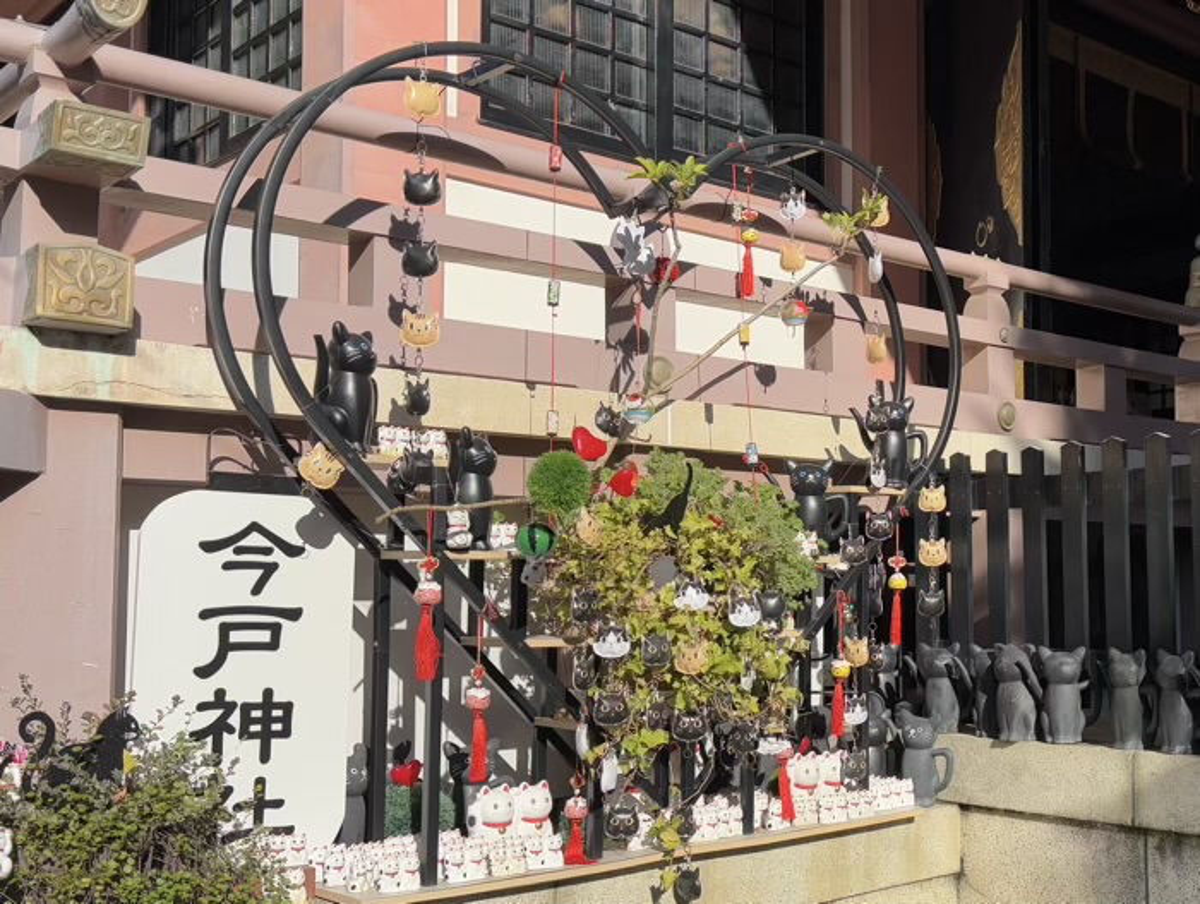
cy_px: 452
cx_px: 600
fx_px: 903
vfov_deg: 53.2
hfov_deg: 67.2
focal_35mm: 26
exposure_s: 1/2710
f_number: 1.6
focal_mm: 5.96
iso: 50
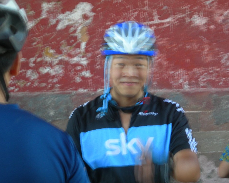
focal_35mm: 120
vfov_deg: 12.9
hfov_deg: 16.0
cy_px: 92
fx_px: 813
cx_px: 122
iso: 50
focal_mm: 23.4
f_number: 4.9
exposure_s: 1/15
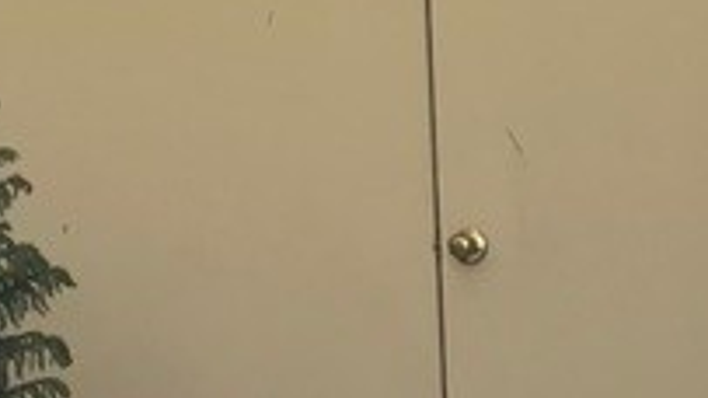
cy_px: 457
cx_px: 1451
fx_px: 2890
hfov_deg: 12.2
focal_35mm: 154
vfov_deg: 7.8
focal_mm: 3.99
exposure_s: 1/120
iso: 25
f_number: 1.8
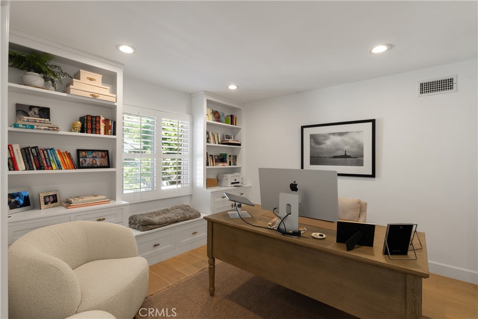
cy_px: 160
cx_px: 239
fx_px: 212
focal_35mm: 16
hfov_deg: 96.7
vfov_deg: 73.8
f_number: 9
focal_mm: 16
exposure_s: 1/8
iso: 320
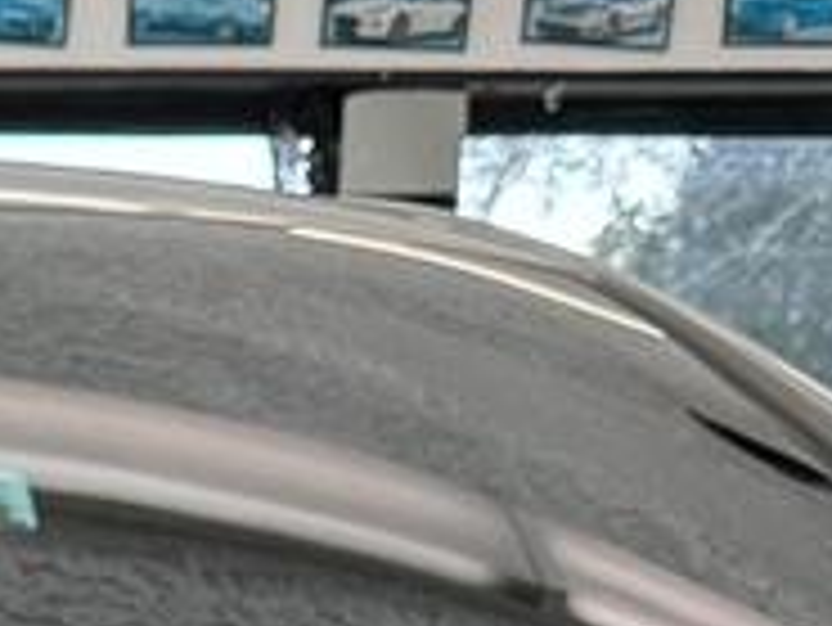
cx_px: -513
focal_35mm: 166
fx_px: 3992
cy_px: 1946
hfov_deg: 11.3
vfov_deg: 7.7
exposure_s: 1/230
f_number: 1.78
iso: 64
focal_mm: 6.76
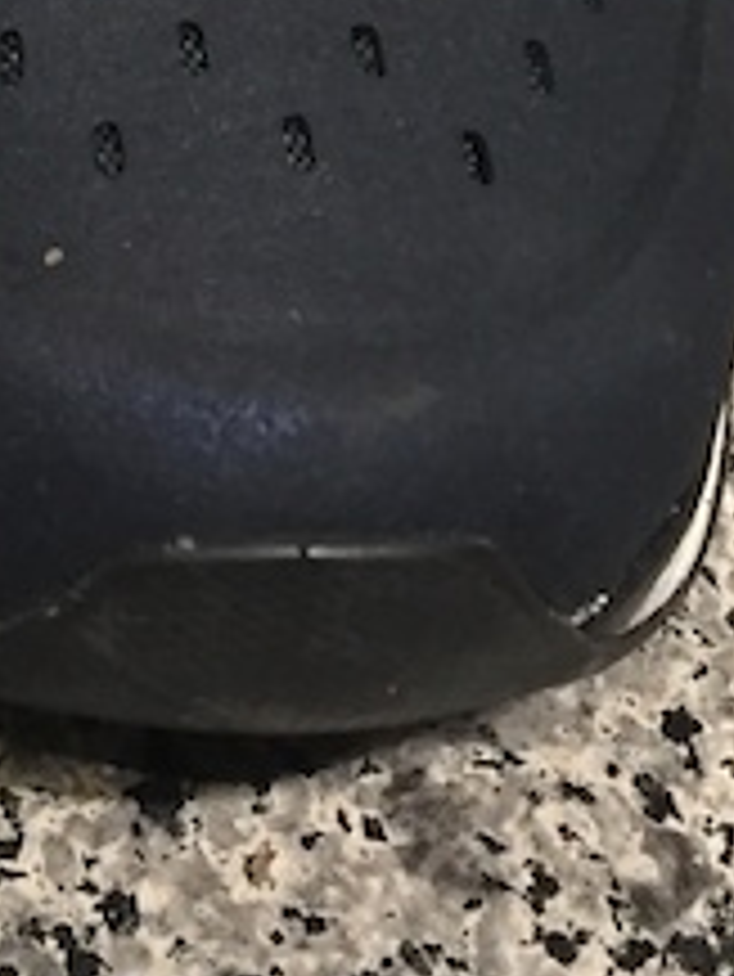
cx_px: -392
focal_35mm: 107
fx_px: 3022
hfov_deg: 13.0
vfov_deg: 16.9
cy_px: -427
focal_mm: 4.15
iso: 125
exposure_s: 1/30
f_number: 2.2
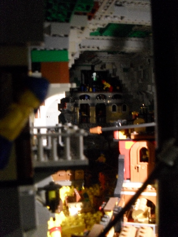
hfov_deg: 40.7
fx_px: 240
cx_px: 89
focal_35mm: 35
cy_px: 118
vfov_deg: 52.6
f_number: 3.2
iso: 400
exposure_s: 1/15
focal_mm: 6.3
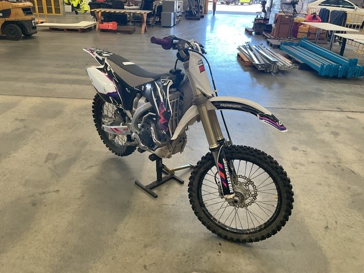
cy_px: 136
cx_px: 182
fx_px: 305
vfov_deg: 48.2
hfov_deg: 61.7
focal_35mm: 29
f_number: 1.8
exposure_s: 1/120
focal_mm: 3
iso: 50
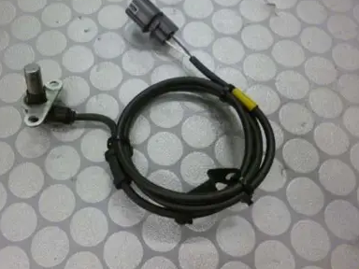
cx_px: 144
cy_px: 109
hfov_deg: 59.5
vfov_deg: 46.6
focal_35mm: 30
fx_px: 311
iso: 400
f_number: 2.5
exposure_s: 1/40
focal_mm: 4.3
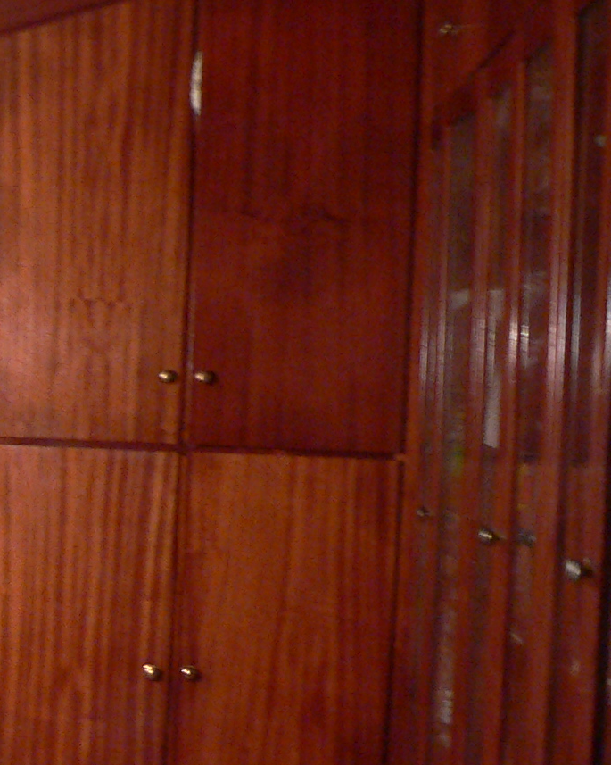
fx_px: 2375
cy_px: 607
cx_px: -517
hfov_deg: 13.1
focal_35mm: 105
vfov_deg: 18.1
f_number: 2.8
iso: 200
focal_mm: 6
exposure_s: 1/8
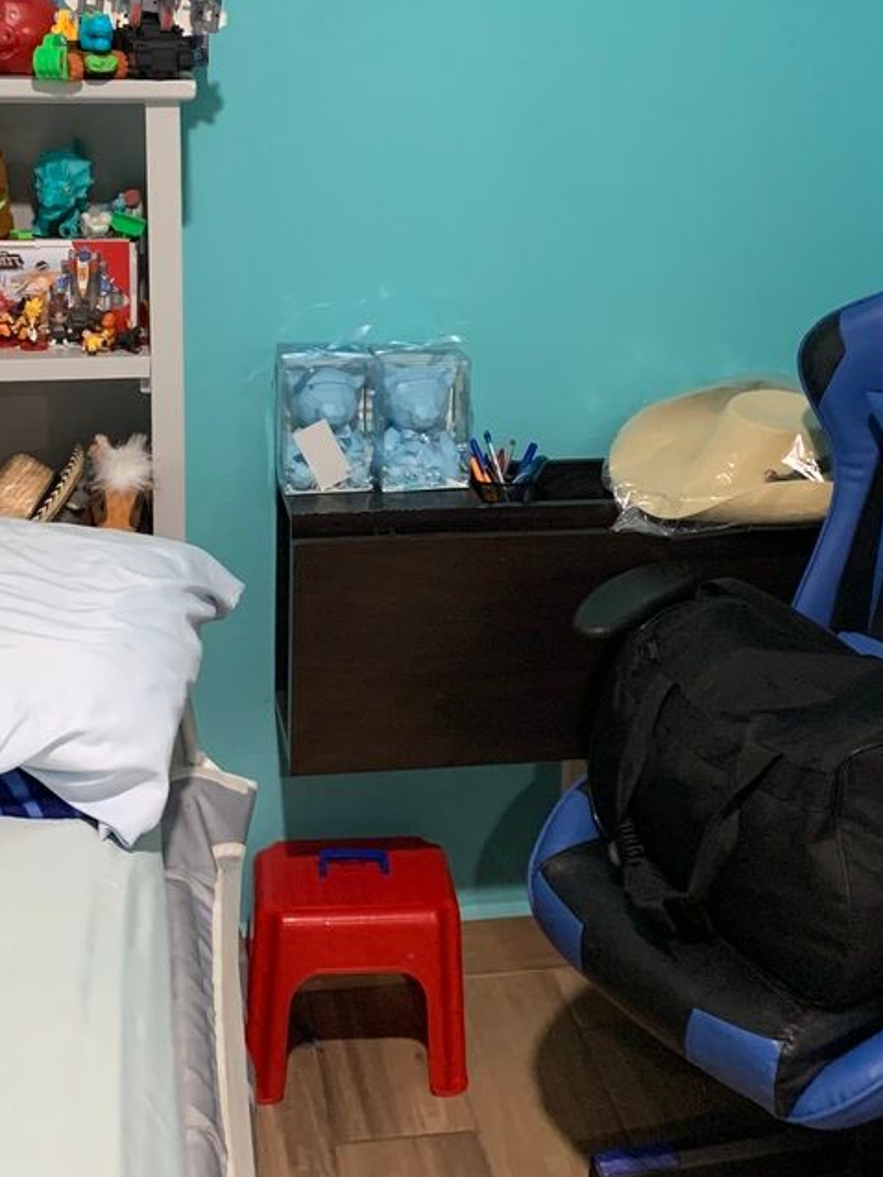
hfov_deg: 29.6
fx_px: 1666
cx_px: 369
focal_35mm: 49
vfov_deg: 37.9
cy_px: 285
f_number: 1.8
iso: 400
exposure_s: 1/40
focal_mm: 4.25
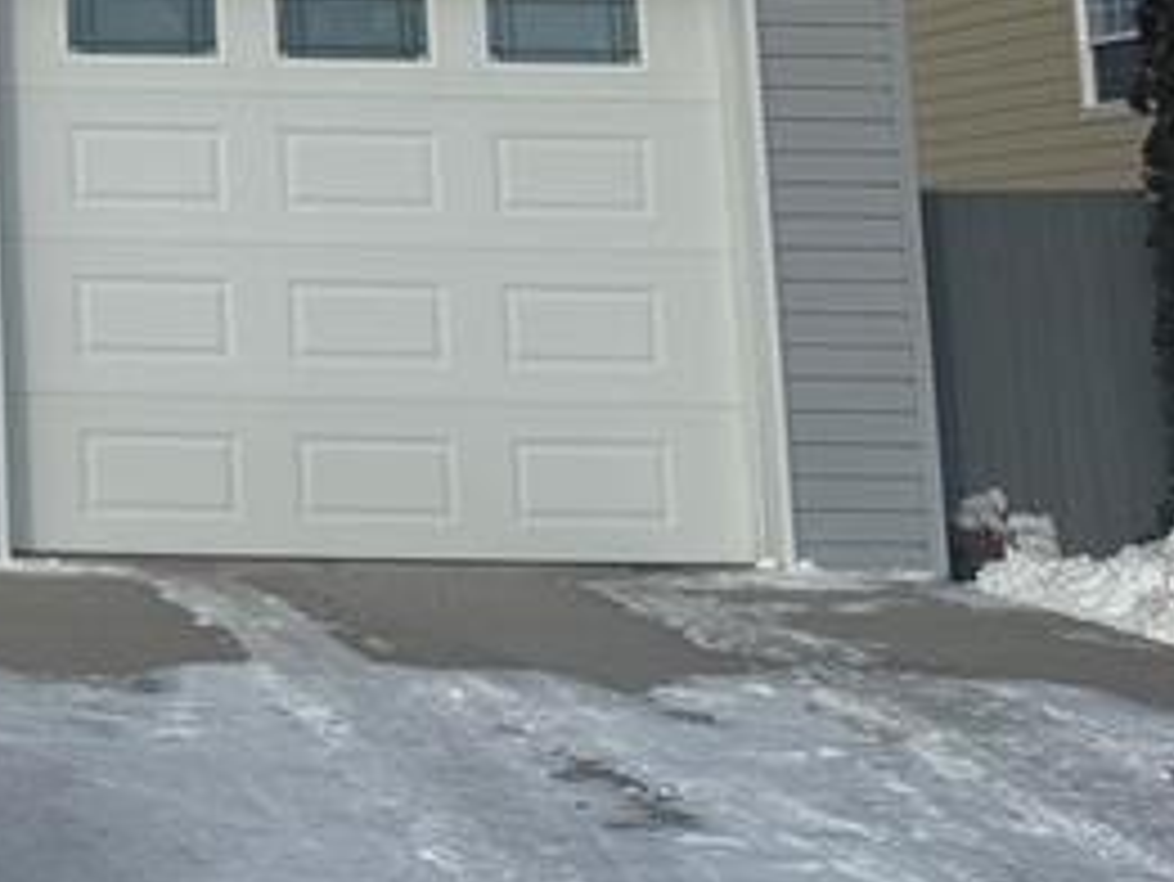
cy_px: -328
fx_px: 3189
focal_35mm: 94
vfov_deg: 14.9
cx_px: -576
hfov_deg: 18.5
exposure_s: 1/10309
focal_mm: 6.76
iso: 80
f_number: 1.78
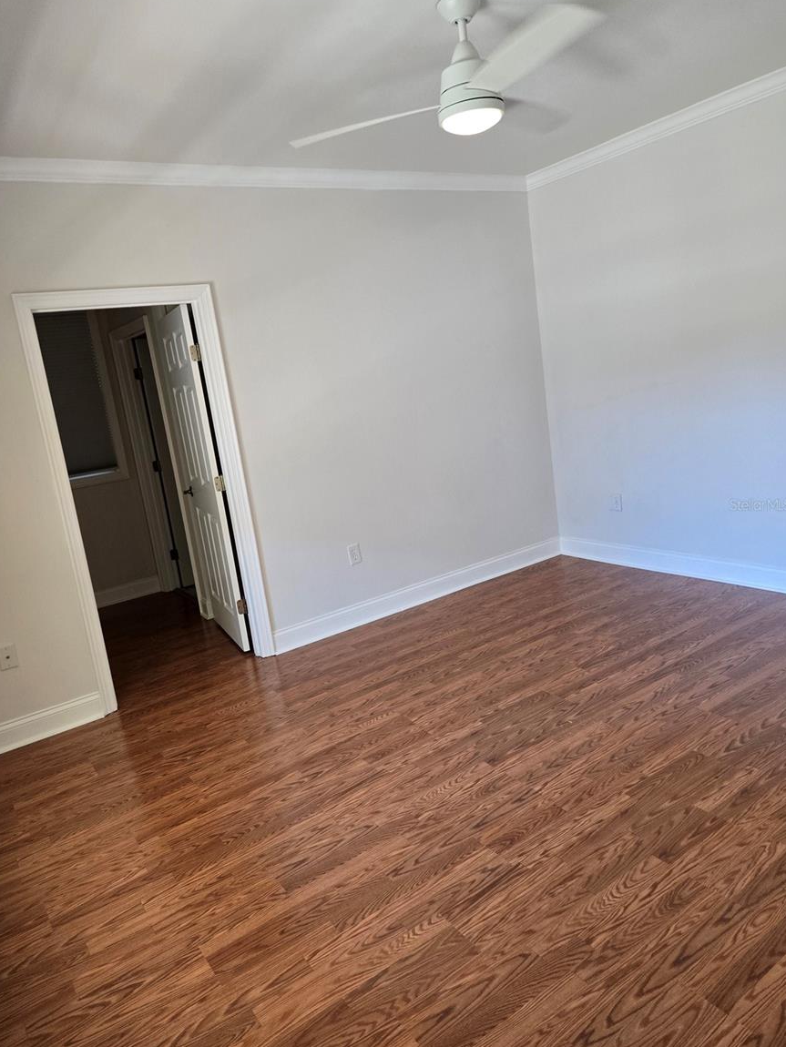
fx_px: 726
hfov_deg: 56.8
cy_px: 504
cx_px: 384
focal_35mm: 24
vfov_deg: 71.6
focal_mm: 5.4
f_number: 1.8
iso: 160
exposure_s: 1/120
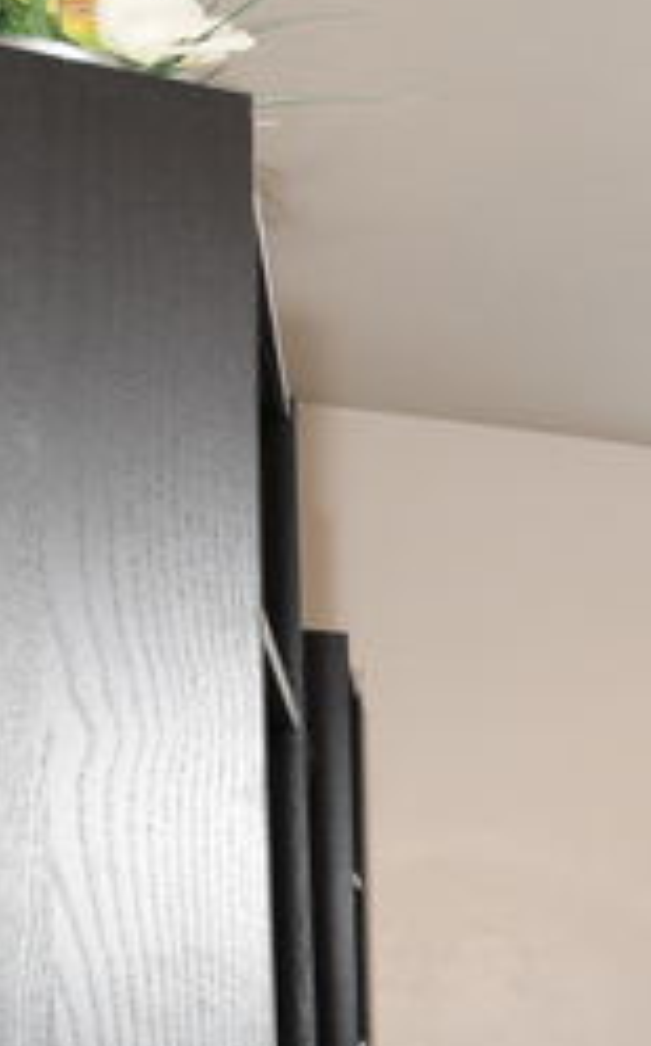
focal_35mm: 63
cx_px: 1995
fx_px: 1794
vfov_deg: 30.4
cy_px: 1031
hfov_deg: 11.2
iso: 200
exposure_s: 1/13
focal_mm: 15
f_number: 7.1
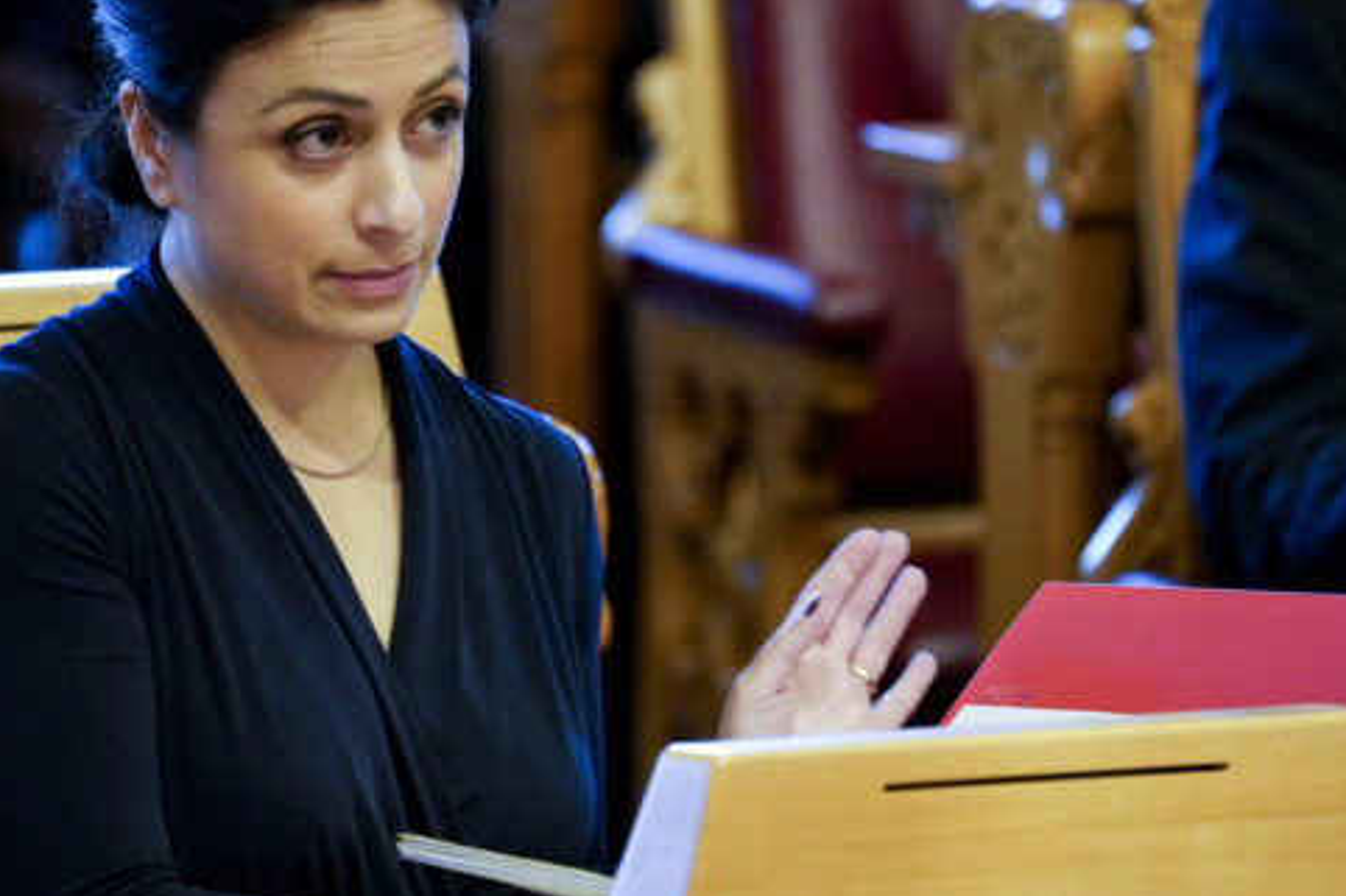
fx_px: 25900
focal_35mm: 693
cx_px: 560
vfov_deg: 2.0
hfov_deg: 3.0
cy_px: 374
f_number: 6.3
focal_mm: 518
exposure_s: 1/160
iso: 8000
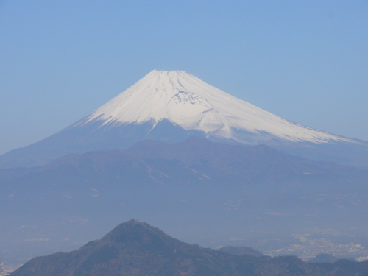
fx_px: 1807
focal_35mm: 170
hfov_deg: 11.6
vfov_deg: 8.7
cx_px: 184
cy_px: 138
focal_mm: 36
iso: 100
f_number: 8
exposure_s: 1/500
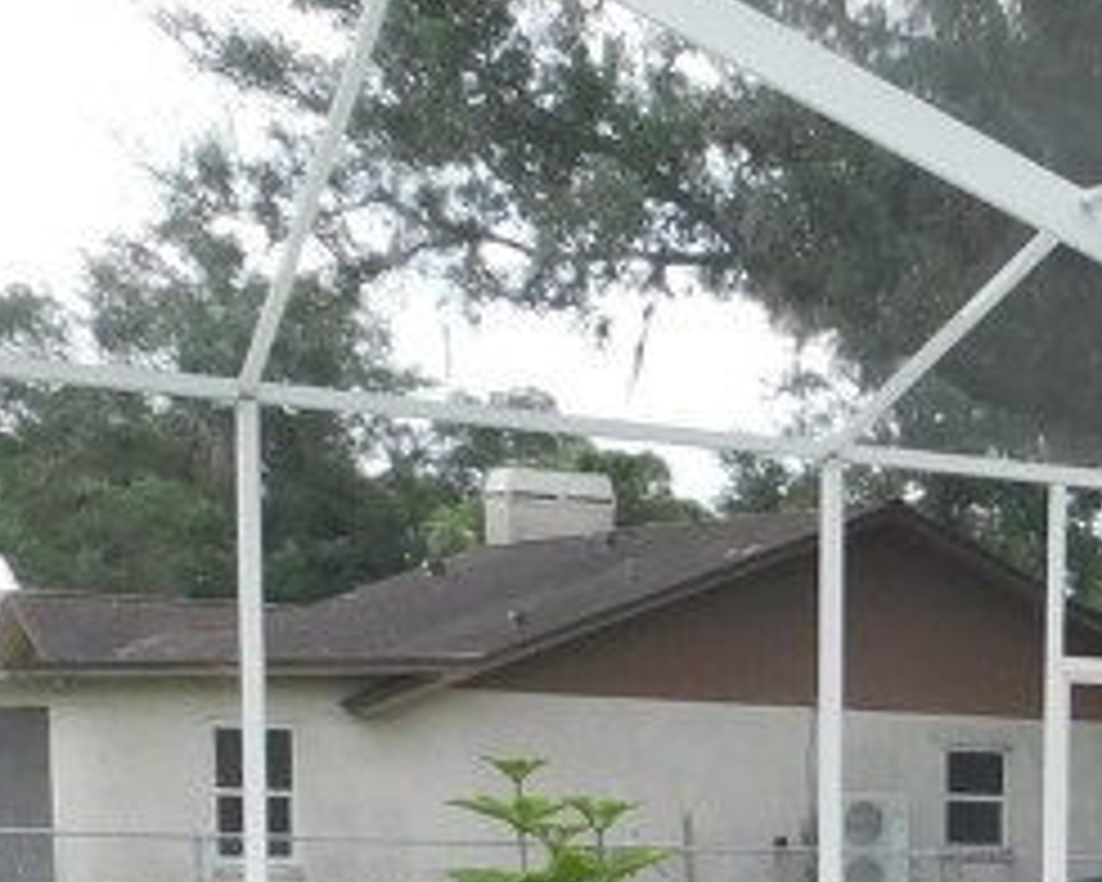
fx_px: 3066
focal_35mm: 94
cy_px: 1269
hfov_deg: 18.2
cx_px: 1624
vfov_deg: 15.3
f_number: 3
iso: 125
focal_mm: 4
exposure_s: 1/400
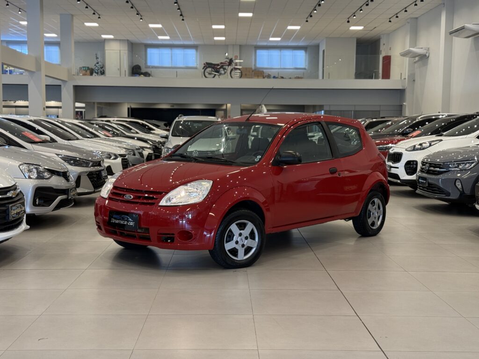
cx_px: 240
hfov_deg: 39.7
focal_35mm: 48
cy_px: 180
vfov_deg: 30.3
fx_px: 664
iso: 125
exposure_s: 1/60
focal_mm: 6.76
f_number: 1.78
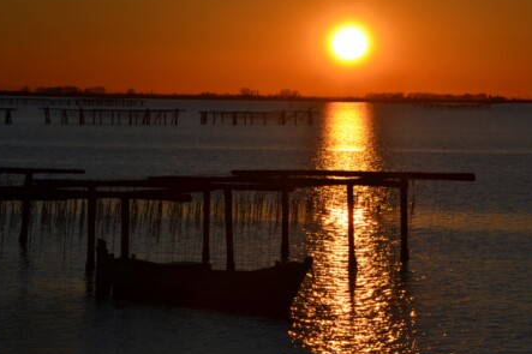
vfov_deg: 6.5
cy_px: 175
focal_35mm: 211
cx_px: 277
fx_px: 3117
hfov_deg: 9.8
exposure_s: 1/640
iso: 100
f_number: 13
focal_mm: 130
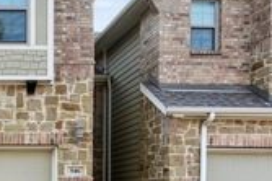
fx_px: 374
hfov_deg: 33.5
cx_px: -44
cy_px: 104
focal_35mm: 50
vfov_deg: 27.2
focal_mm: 11
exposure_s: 1/200
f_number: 9
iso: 1000
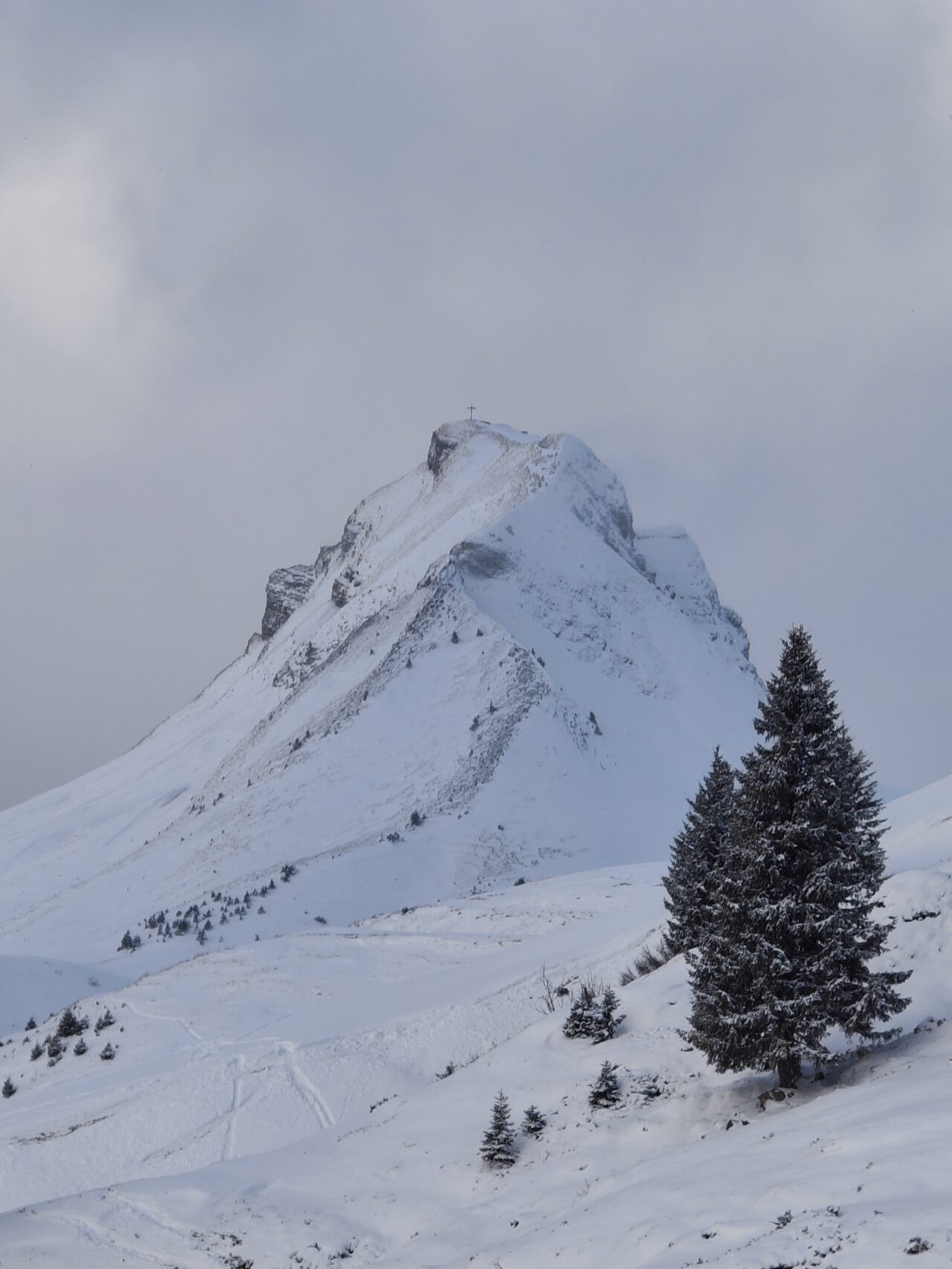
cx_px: 476
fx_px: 5134
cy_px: 634
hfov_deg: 10.6
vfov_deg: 14.1
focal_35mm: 140
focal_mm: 13.3
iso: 50
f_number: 2.55
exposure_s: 1/483
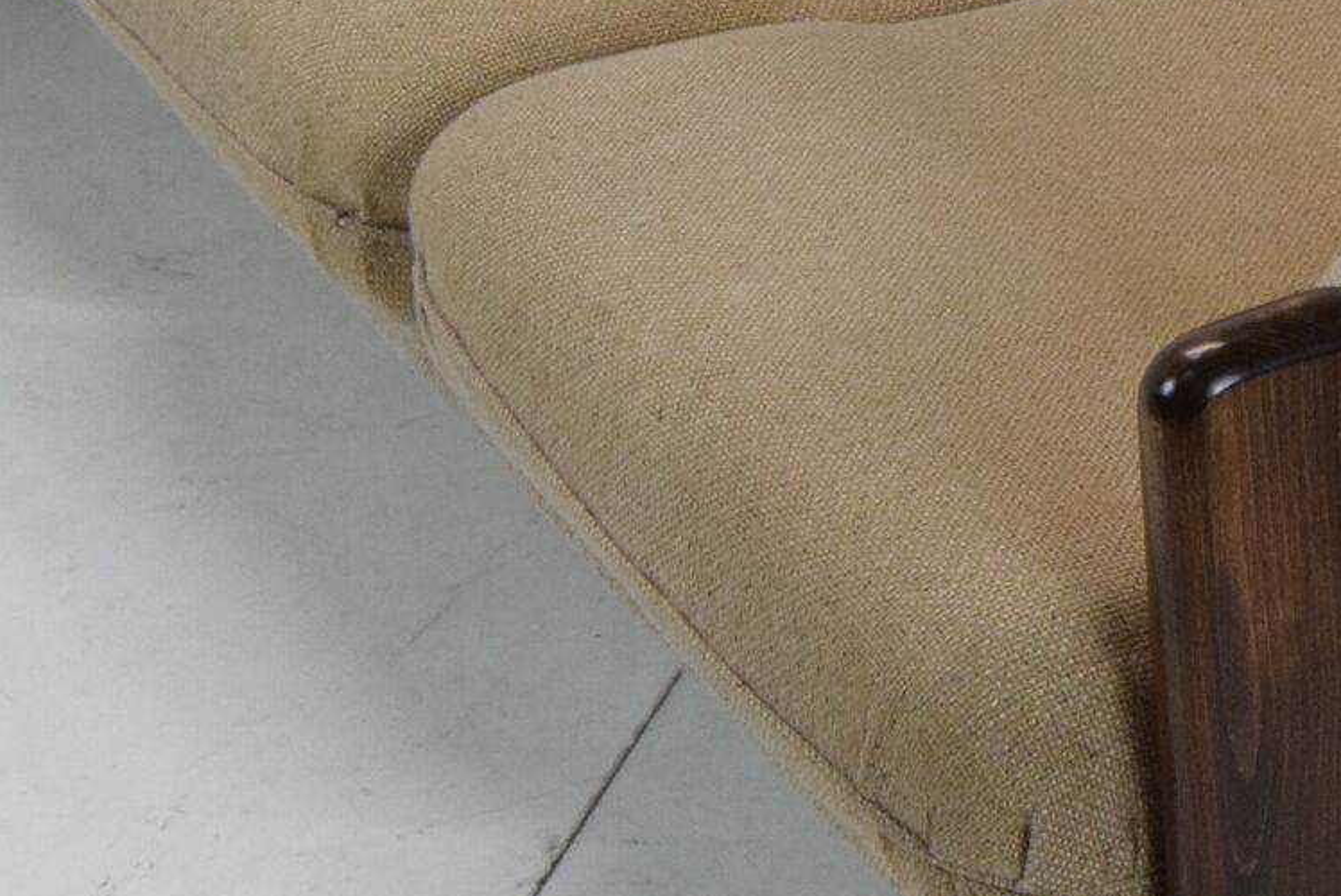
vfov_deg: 11.3
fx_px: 4473
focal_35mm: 120
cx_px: 1217
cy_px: -124
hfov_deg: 16.8
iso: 1600
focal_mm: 20
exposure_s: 1/200
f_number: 7.1
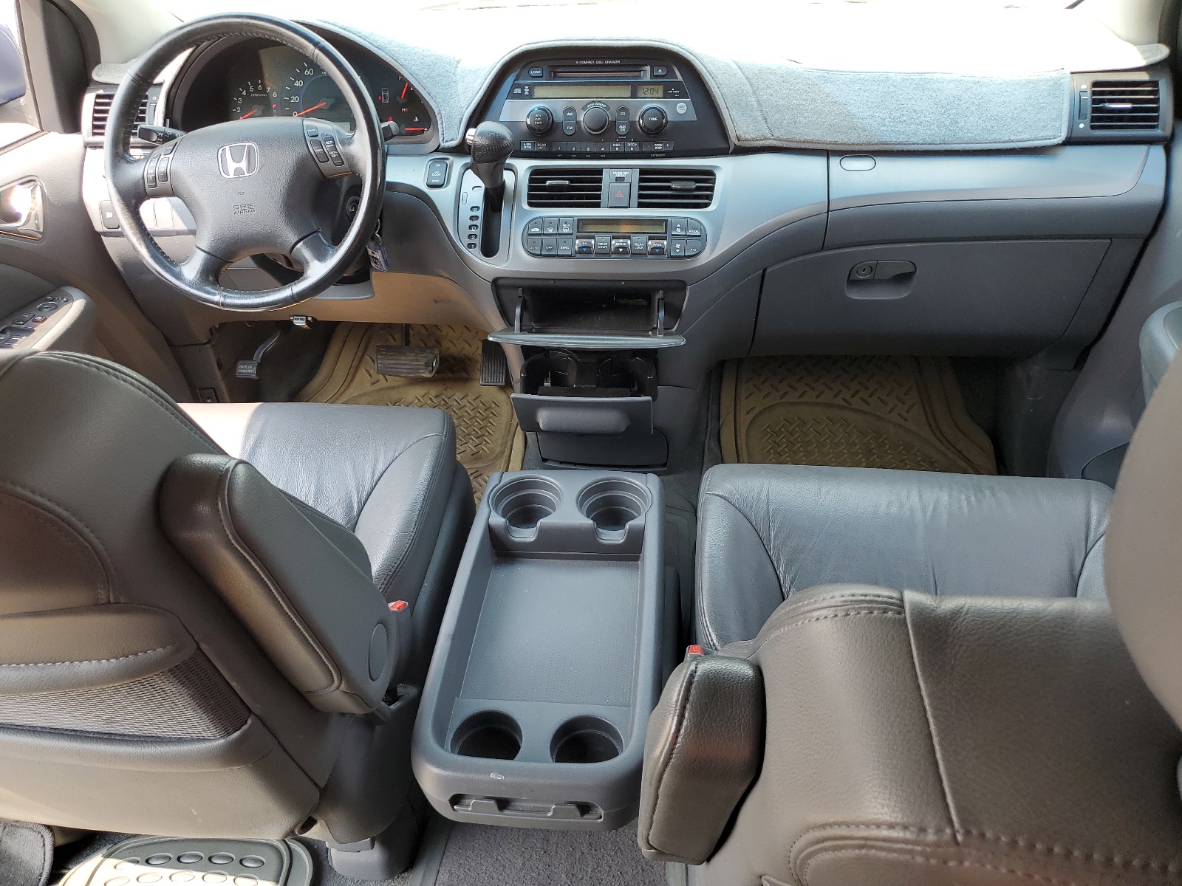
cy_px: 443
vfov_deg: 53.1
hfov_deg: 67.3
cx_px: 591
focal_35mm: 26
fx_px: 888
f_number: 1.5
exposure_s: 1/233
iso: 50
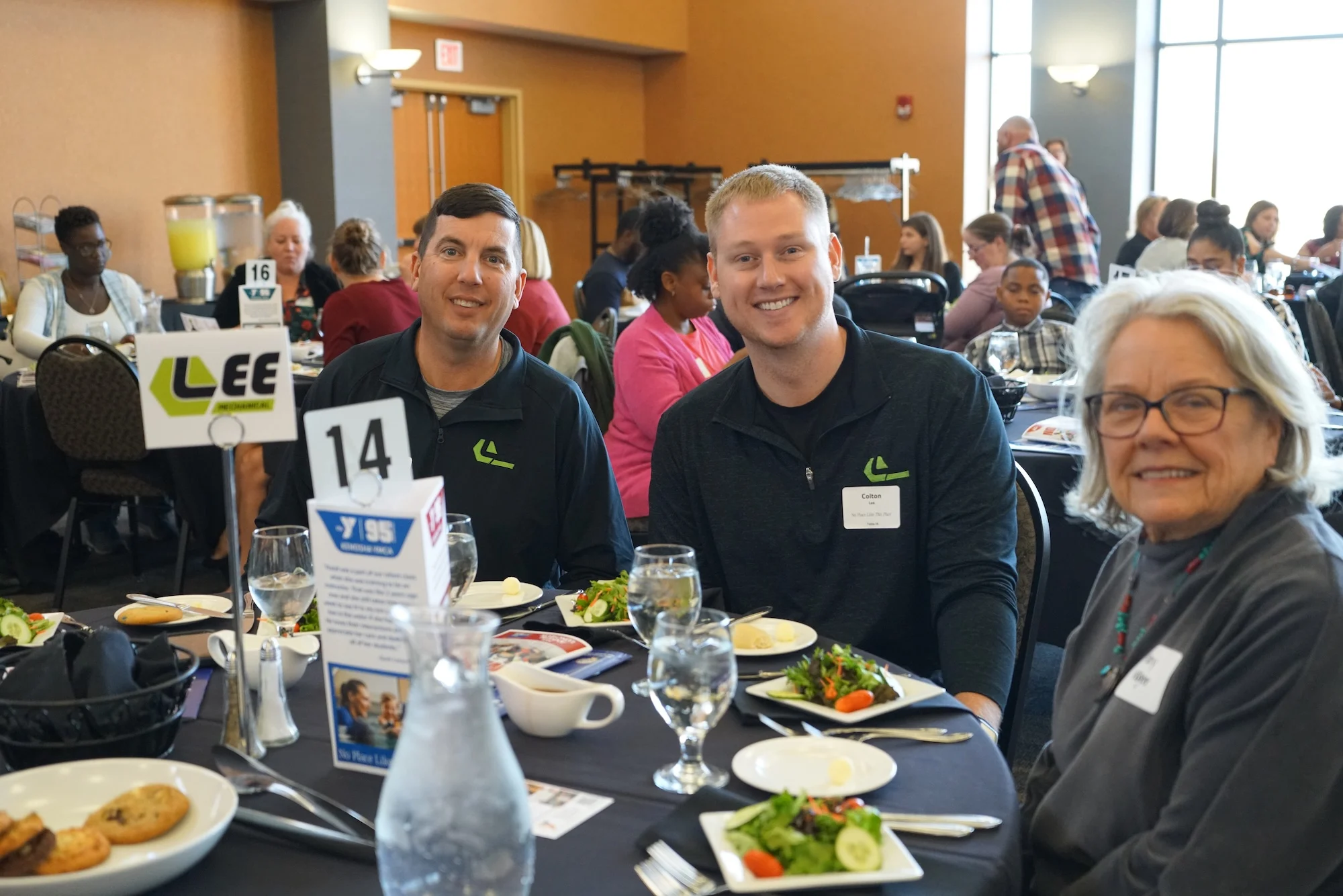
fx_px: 1679
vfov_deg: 29.9
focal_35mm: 45
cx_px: 672
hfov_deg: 43.6
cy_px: 448
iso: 5000
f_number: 4
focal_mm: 45
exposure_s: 1/160
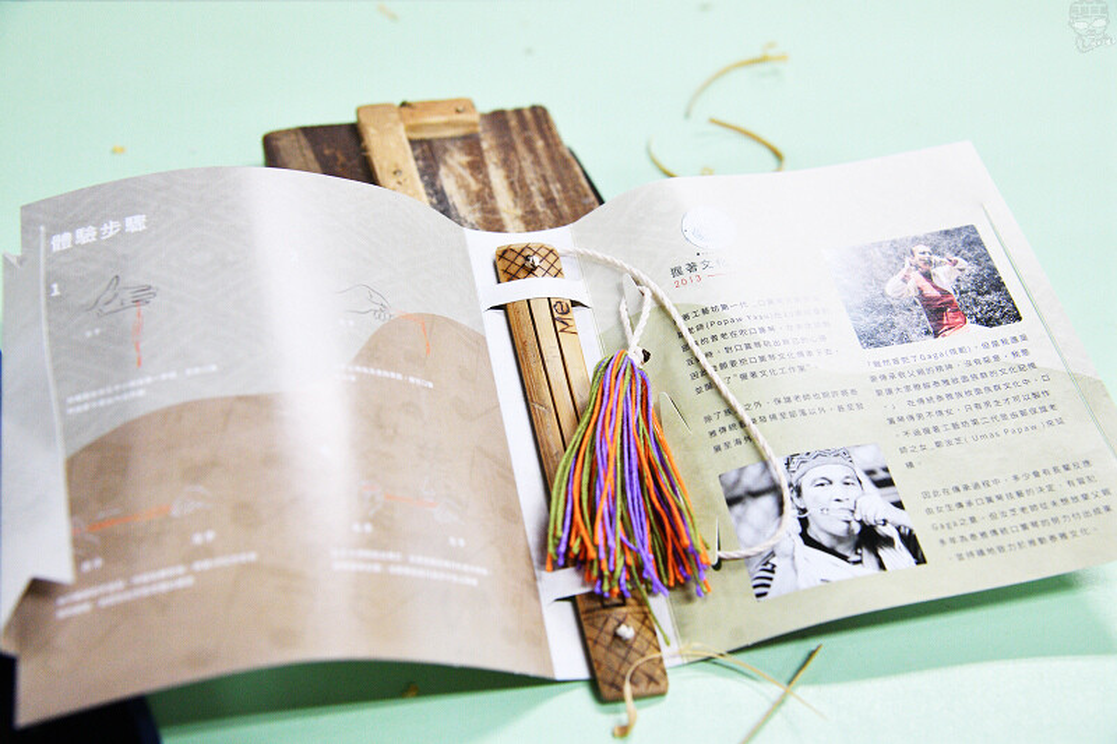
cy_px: 372
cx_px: 558
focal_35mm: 48
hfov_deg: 41.1
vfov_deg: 28.1
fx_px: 1489
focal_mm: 48
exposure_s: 1/125
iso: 3200
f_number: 5.6
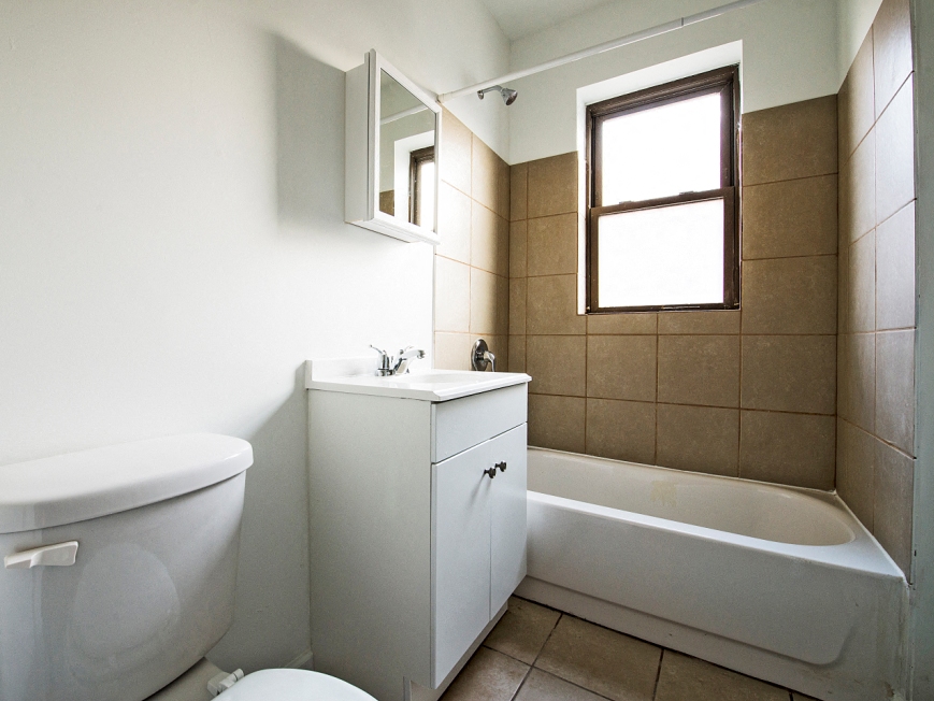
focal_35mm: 17
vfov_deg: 74.7
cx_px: 413
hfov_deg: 90.6
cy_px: 344
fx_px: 459
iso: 400
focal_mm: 15
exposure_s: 1/1.25
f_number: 10
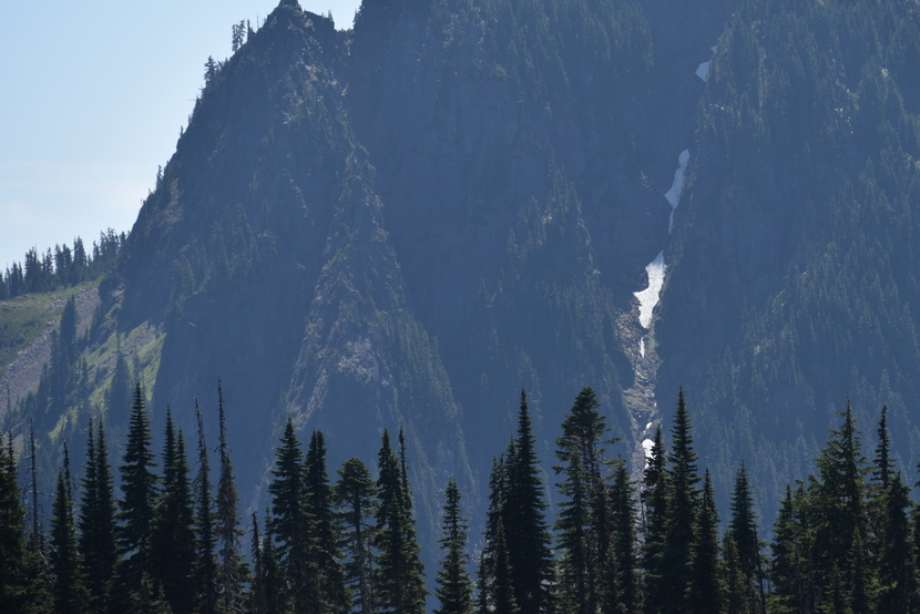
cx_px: 642
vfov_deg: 4.7
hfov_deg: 7.0
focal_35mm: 293
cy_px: 166
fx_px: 7490
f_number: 7.1
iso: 100
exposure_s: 1/400
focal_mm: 190
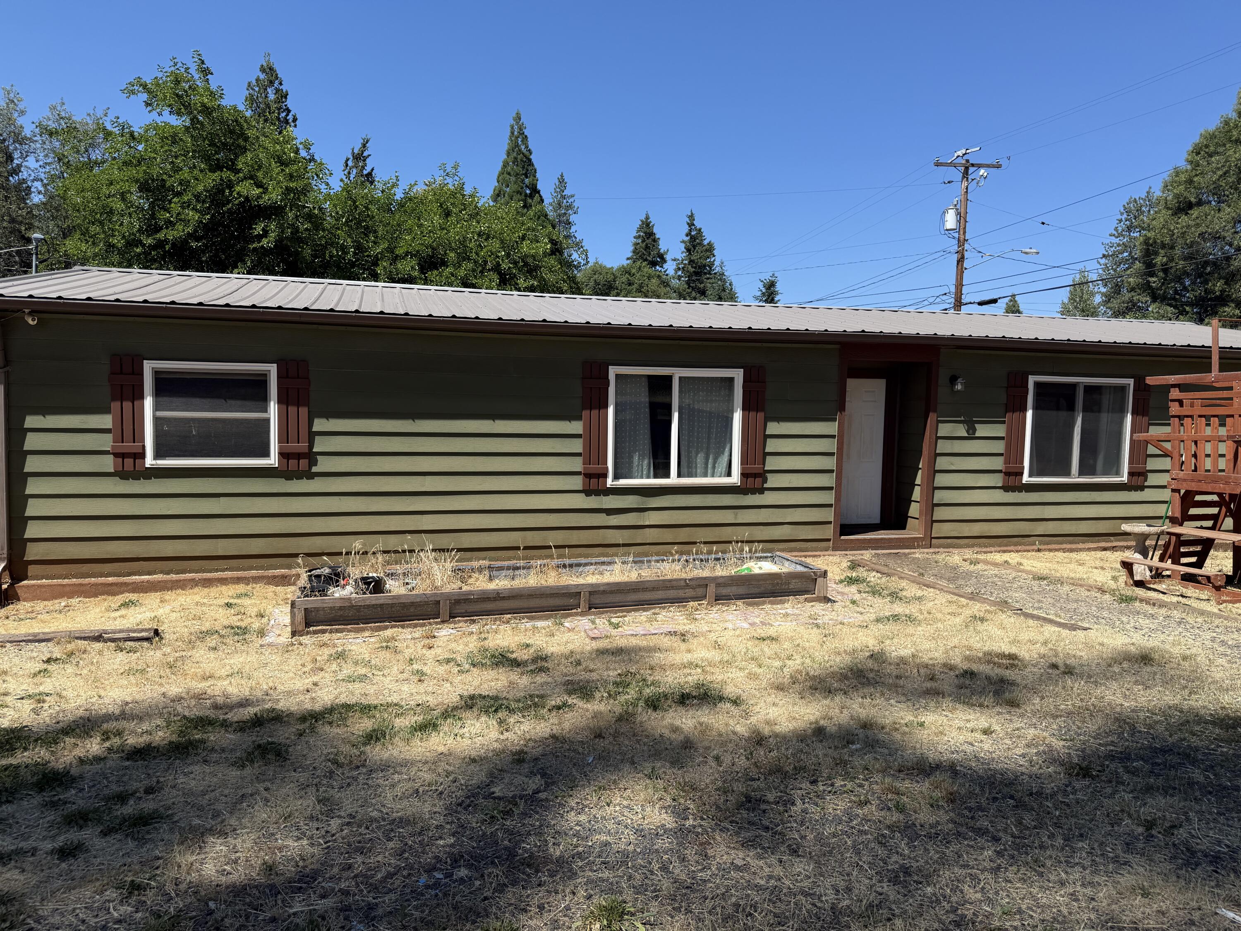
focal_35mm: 24
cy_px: 466
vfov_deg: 56.8
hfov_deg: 71.6
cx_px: 620
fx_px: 860
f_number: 1.78
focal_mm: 6.76
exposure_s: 1/3759
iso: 80
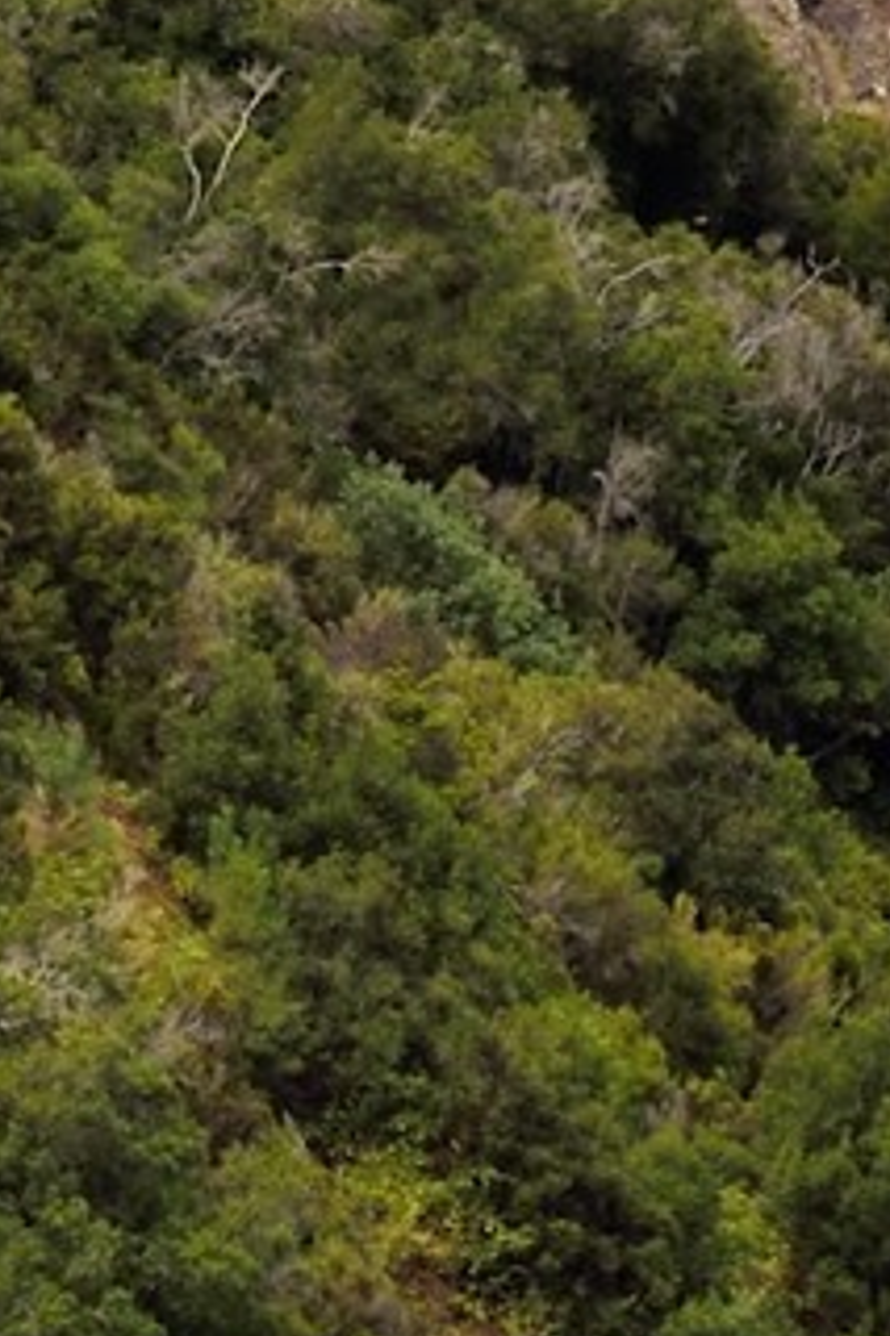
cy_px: -2342
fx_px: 16185
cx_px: 1362
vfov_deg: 4.6
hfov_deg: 3.1
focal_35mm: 436
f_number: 13
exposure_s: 1/200
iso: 200
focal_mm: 58
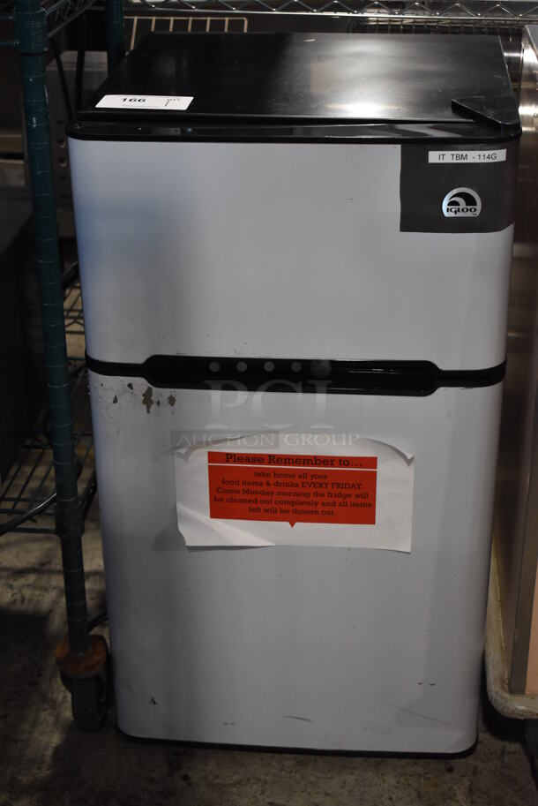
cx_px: 269
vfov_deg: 35.0
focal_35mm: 57
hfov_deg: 23.8
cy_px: 403
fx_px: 1276
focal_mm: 38
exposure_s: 1/125
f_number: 4.8
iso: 1600
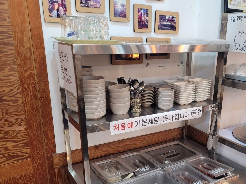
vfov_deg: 39.3
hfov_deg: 50.5
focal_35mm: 36
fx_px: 256
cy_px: 119
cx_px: 163
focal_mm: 5.4
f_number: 1.8
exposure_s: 1/40
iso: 200
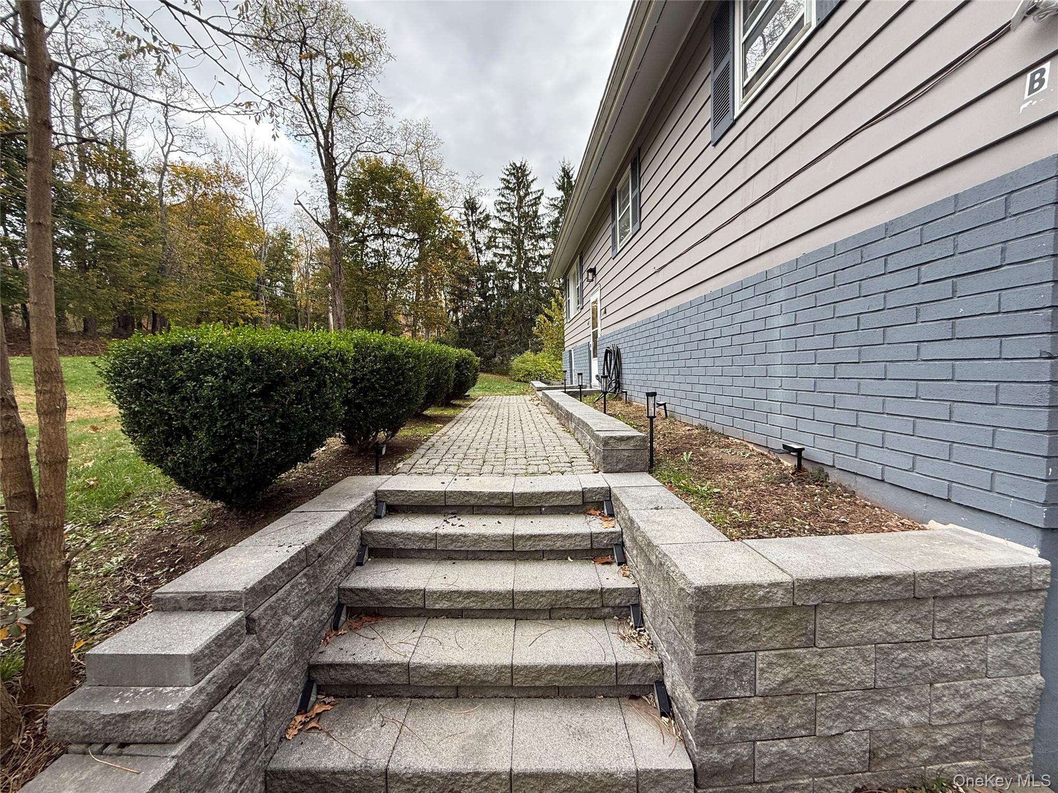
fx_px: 428
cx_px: 529
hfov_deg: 102.1
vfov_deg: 85.7
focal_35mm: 14
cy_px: 396
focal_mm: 2.22
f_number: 2.2
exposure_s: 1/99
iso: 50
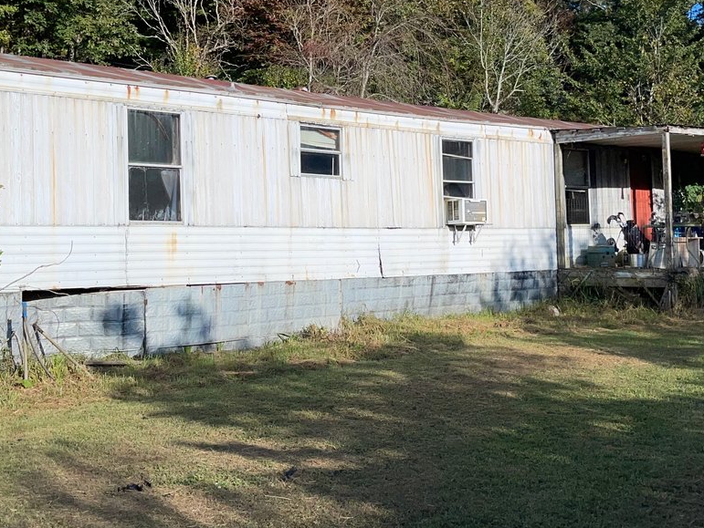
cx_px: 349
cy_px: 215
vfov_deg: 28.5
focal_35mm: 51
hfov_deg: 37.5
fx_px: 1038
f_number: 1.6
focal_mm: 5.1
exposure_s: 1/7937
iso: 32
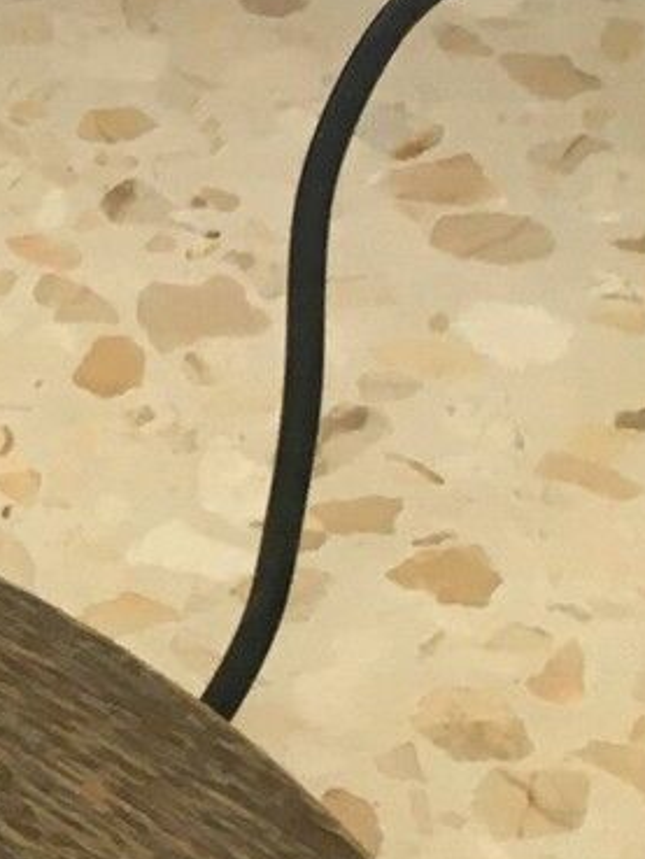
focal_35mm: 157
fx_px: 3898
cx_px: -801
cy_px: 1124
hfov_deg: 8.7
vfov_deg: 12.2
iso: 64
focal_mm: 4.15
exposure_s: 1/33
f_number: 2.2
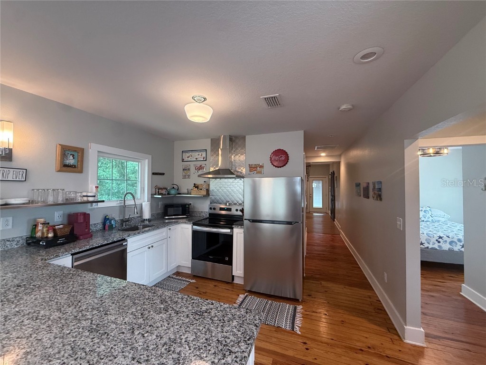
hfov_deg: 102.1
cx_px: 243
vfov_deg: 85.7
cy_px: 182
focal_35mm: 14
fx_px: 197
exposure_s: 1/60
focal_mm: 2.22
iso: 320
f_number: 2.2
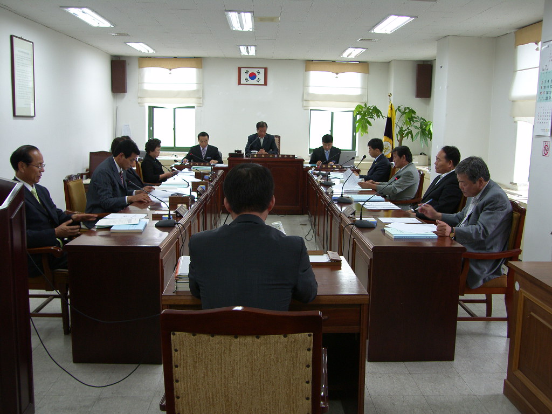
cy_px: 207
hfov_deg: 46.8
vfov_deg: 36.0
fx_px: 638
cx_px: 276
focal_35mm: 40
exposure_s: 1/40
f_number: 2.5
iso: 64
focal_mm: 10.3
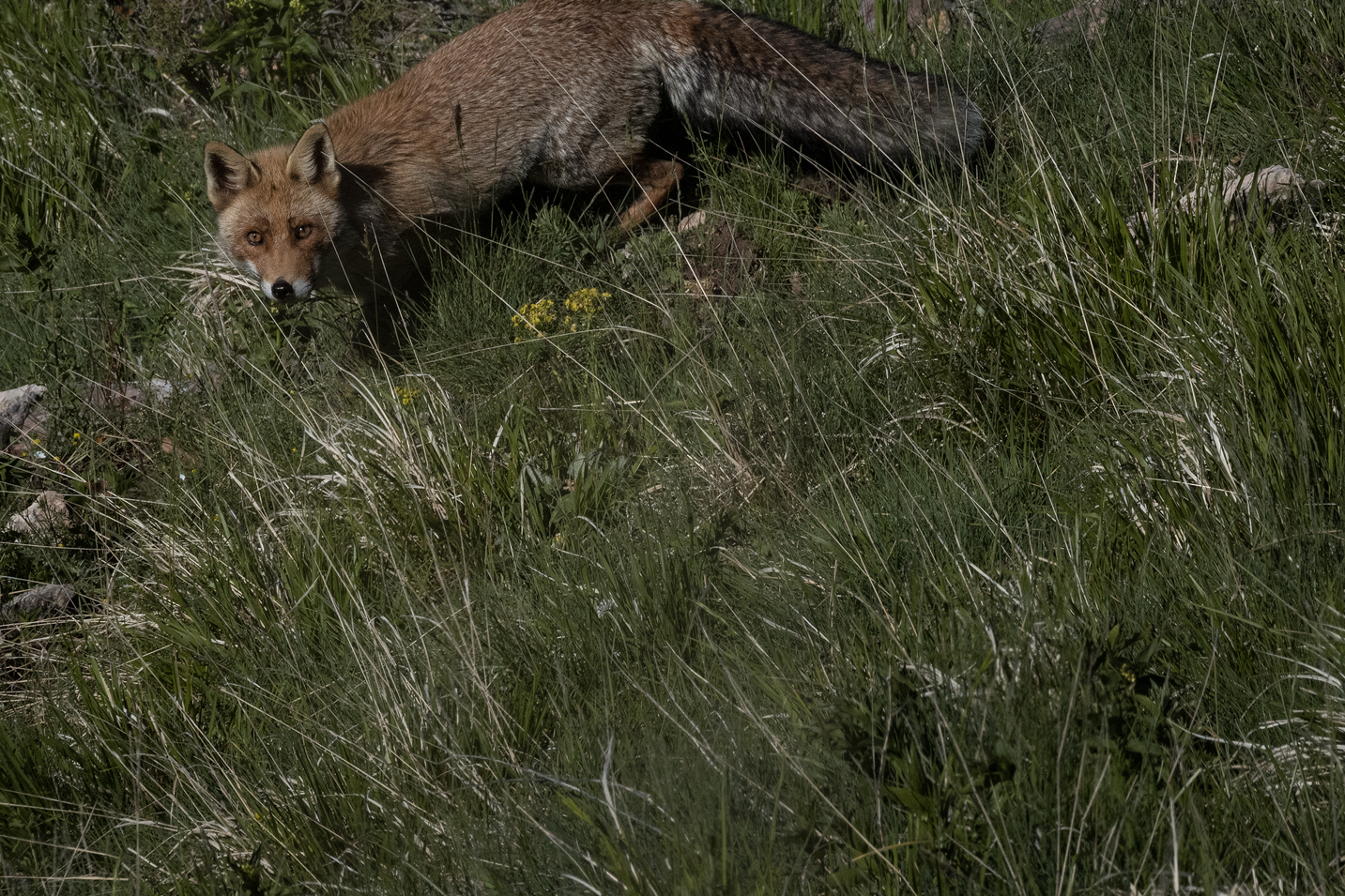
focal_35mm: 628
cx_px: 533
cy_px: 340
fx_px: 23458
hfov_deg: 3.3
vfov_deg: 2.2
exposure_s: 1/1600
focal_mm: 500
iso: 1600
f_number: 22
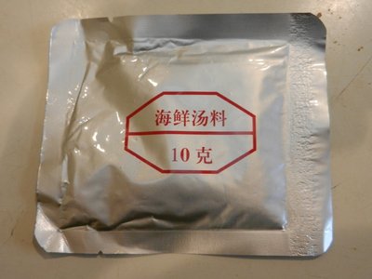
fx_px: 408
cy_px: 140
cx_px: 186
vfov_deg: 37.7
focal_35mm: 38
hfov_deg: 49.0
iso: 640
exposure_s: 1/60
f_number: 4
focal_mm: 6.9
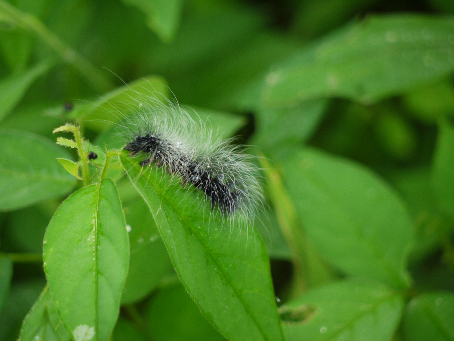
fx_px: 5246
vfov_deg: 3.7
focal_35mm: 400
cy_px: 170
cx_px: 227
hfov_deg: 5.0
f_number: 5.6
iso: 400
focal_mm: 200
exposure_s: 1/50
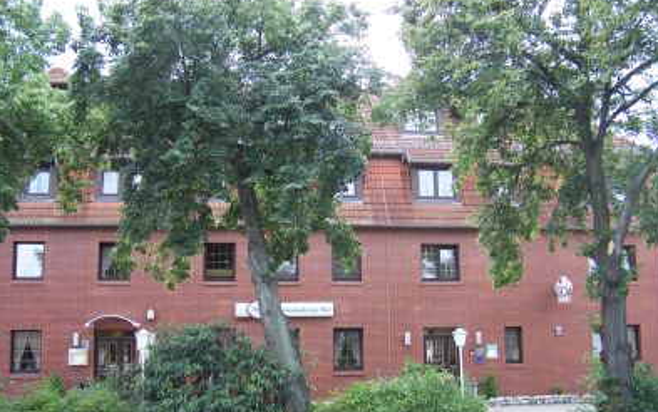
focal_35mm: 41
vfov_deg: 31.2
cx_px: 332
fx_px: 736
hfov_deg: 48.2
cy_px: 239
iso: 80
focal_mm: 6.3
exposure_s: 1/180
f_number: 2.8
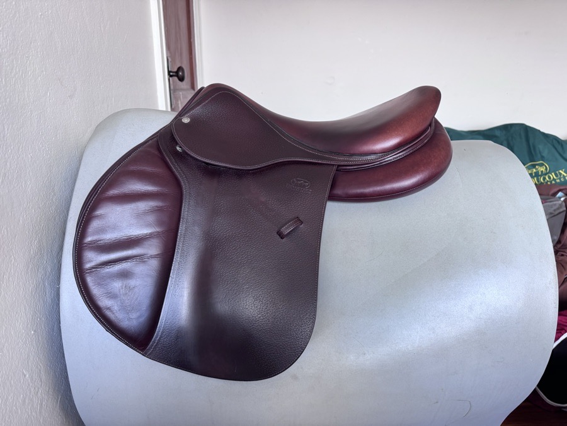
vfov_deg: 56.8
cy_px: 213
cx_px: 284
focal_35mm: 24
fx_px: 393
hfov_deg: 71.6
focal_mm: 6.76
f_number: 1.78
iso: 160
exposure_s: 1/121
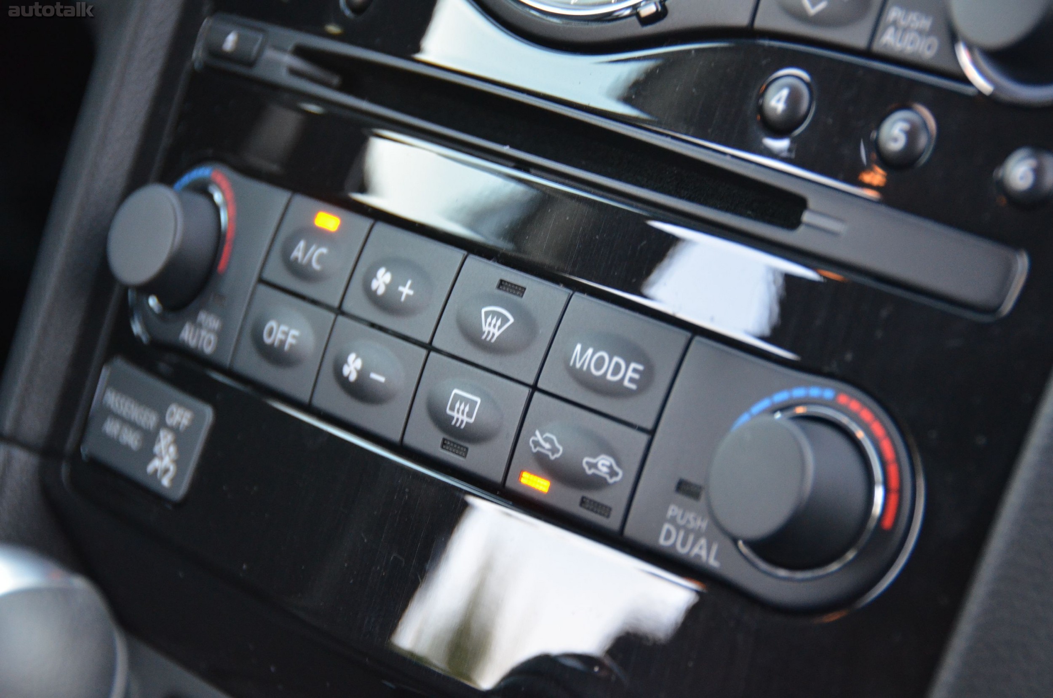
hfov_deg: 16.7
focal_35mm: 123
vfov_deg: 11.1
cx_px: 526
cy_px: 349
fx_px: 3590
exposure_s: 1/50
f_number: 5
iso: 1600
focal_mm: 82
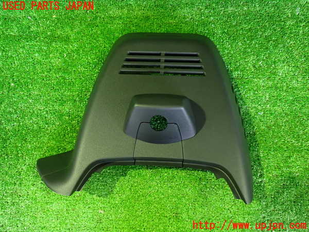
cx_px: 154
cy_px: 116
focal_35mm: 30
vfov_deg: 46.8
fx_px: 268
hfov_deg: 60.0
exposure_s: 1/20
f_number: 2.3
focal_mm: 5.4
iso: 800
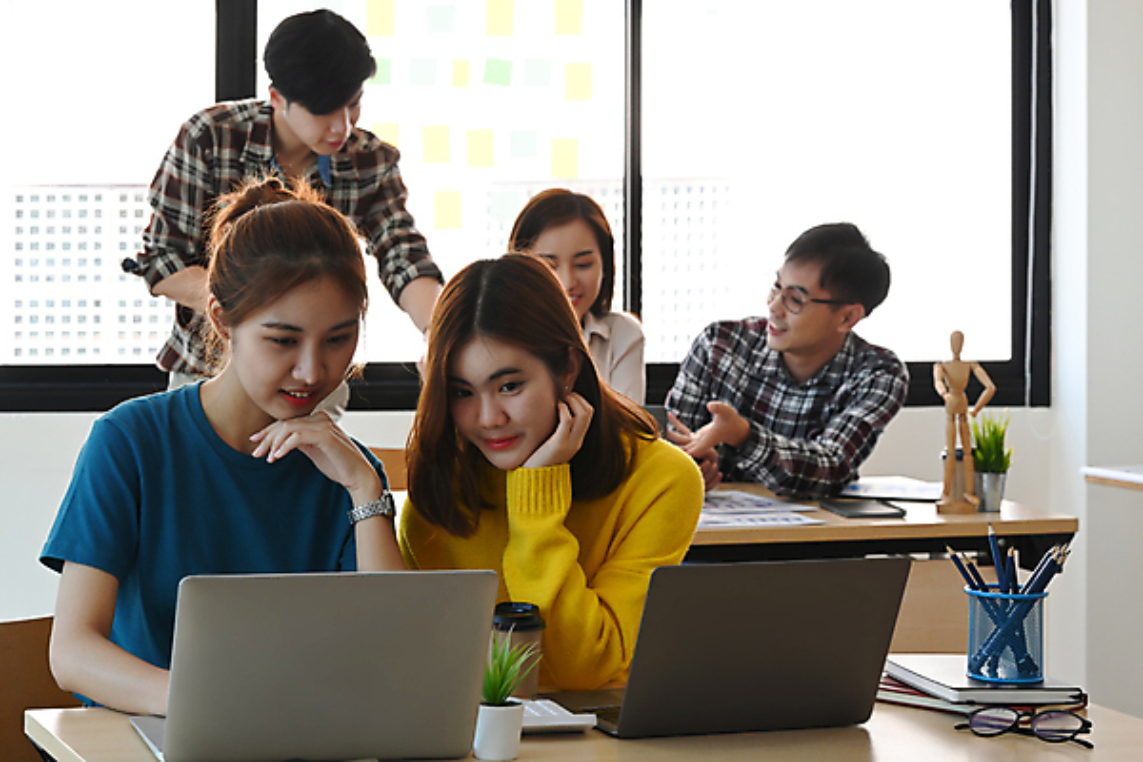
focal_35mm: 85
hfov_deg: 23.9
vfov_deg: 16.1
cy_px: 381
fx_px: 2699
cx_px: 572
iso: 800
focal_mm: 85
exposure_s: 1/125
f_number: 8
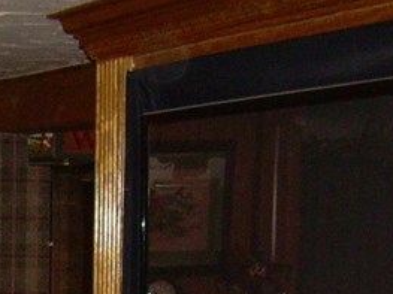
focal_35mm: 148
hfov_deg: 12.8
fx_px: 1679
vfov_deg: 9.7
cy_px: 452
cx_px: -152
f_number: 2.8
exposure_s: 1/60
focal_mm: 6.3
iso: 200
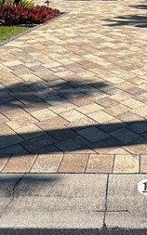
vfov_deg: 26.9
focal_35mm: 60
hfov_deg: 20.5
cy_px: -93
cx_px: 165
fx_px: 385
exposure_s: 1/1449
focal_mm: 2.22
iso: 40
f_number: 2.2
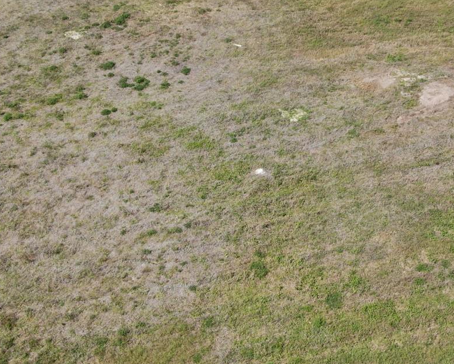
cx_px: 308
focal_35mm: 48
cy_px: 115
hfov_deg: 38.3
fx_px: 645
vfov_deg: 31.2
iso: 100
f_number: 2.8
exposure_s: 1/1000
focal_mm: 4.39
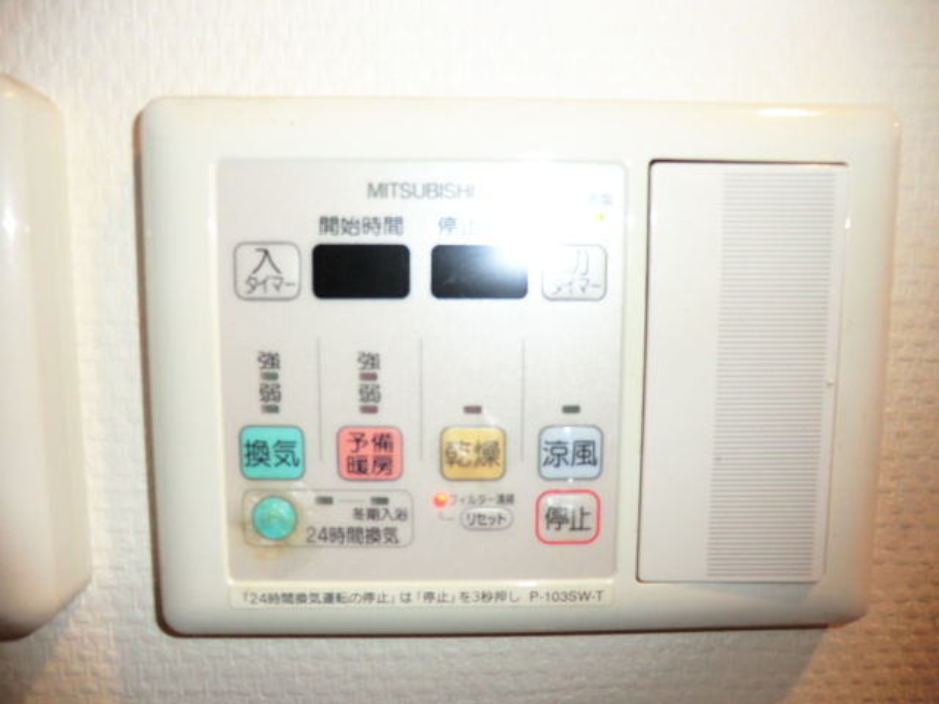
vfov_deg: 56.8
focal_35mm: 24
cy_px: 352
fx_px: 651
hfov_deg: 71.6
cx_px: 470
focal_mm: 4.3
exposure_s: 1/60
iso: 200
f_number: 3.2
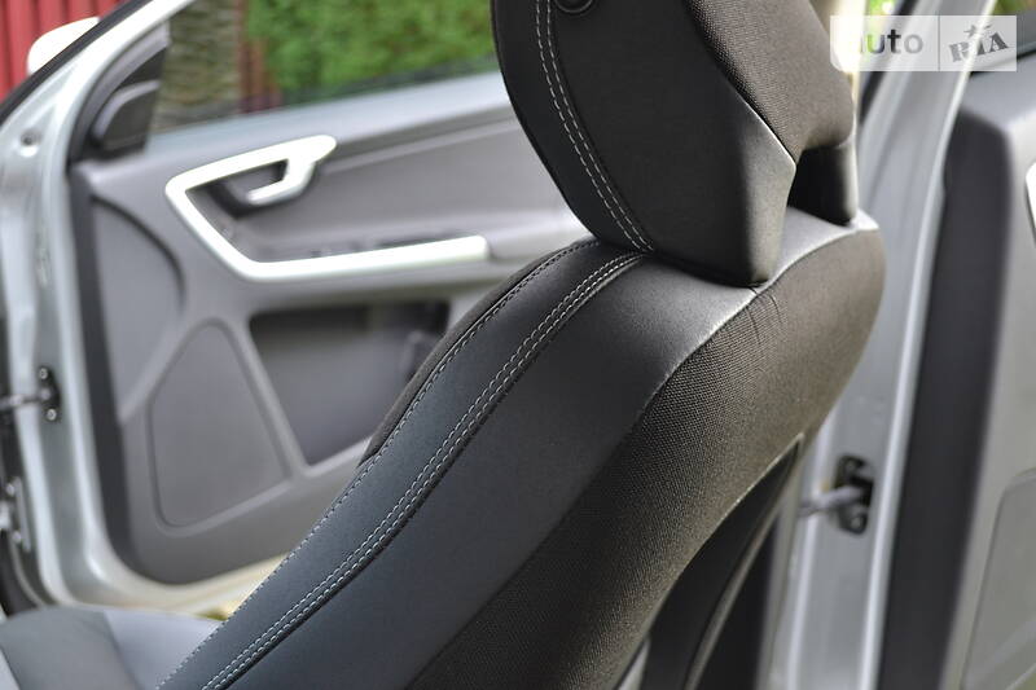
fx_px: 1295
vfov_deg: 29.9
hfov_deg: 43.6
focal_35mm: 45
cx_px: 518
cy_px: 345
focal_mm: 30
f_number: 4.5
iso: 400
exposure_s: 1/50
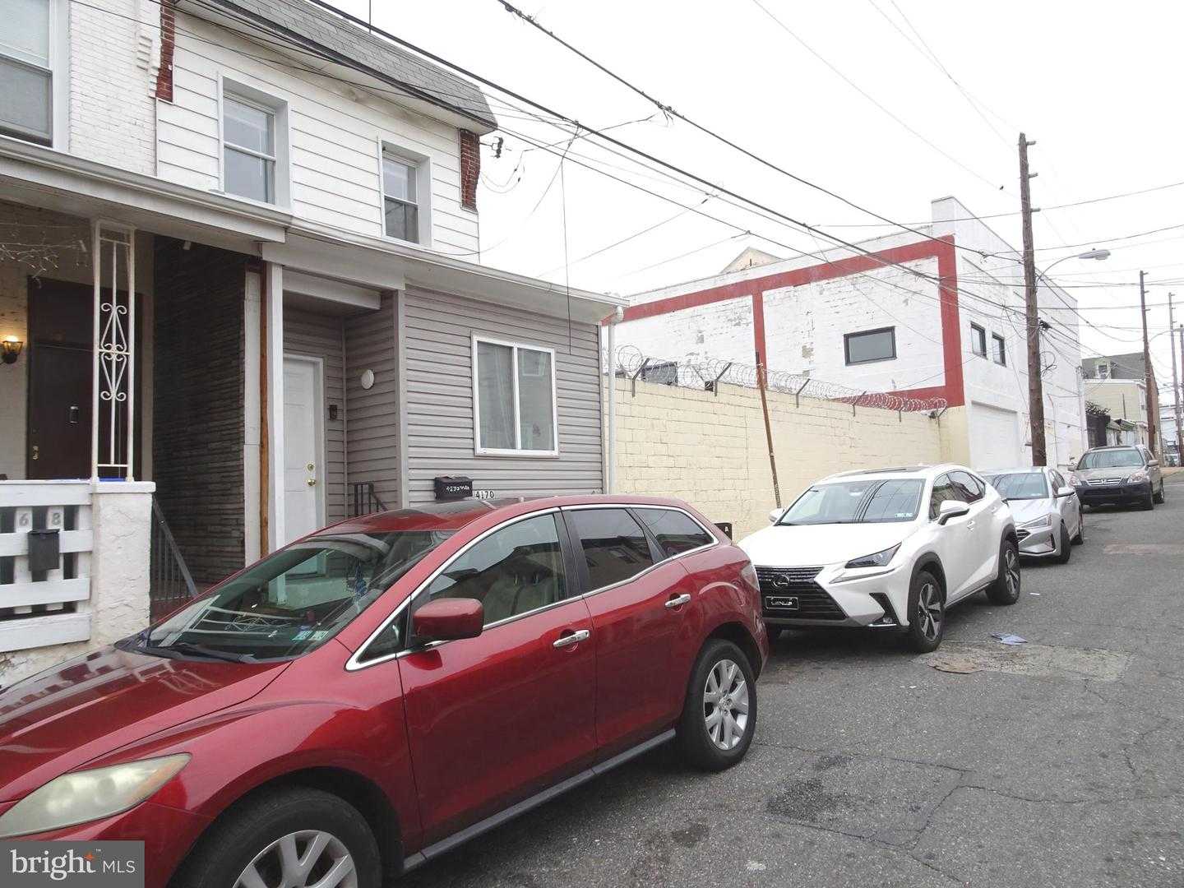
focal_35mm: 24
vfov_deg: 56.8
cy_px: 444
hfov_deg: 71.6
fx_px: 821
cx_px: 592
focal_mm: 4.1
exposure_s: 1/160
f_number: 3.5
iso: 80
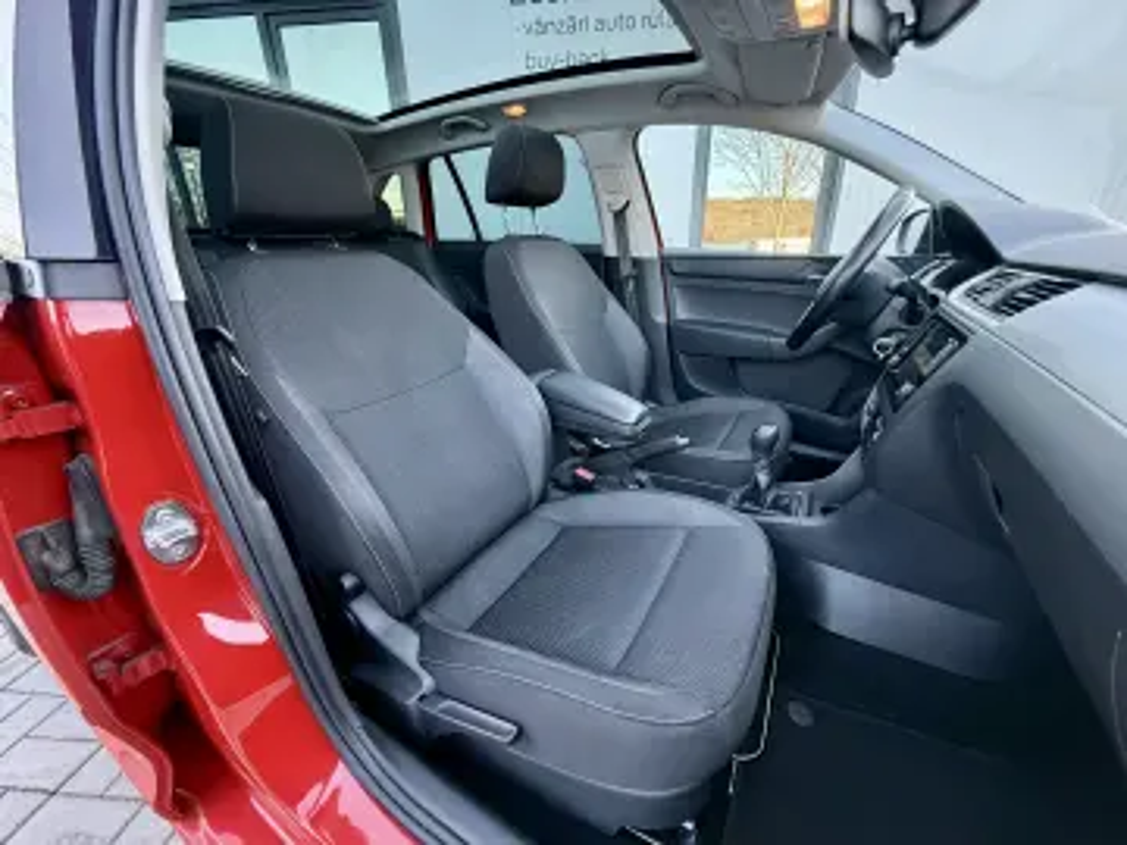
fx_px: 456
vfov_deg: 85.7
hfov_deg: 102.1
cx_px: 564
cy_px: 422
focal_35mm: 14
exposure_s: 1/89
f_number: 2.2
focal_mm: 2.22
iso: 320
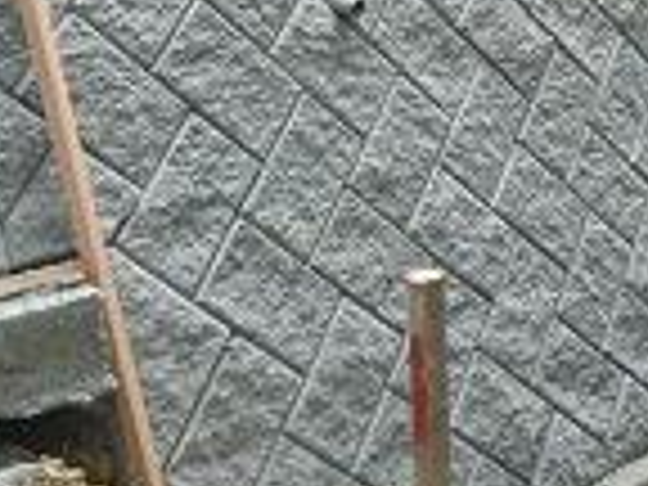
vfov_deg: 22.9
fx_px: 1161
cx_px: 484
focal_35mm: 62
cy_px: 32
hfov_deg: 30.7
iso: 250
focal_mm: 4.5
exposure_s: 1/30
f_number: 2.8
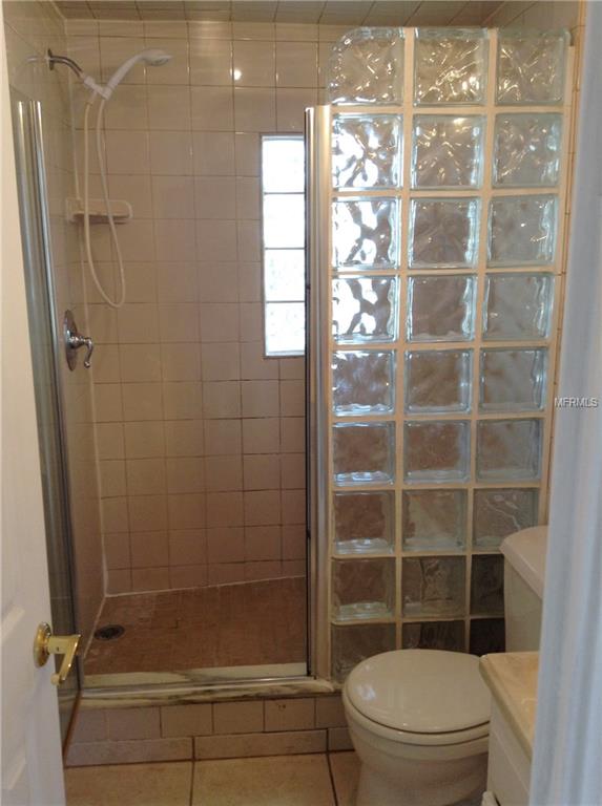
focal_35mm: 33
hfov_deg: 42.8
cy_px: 403
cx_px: 301
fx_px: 768
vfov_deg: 55.4
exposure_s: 1/24
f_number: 2.4
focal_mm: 3.3
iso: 40
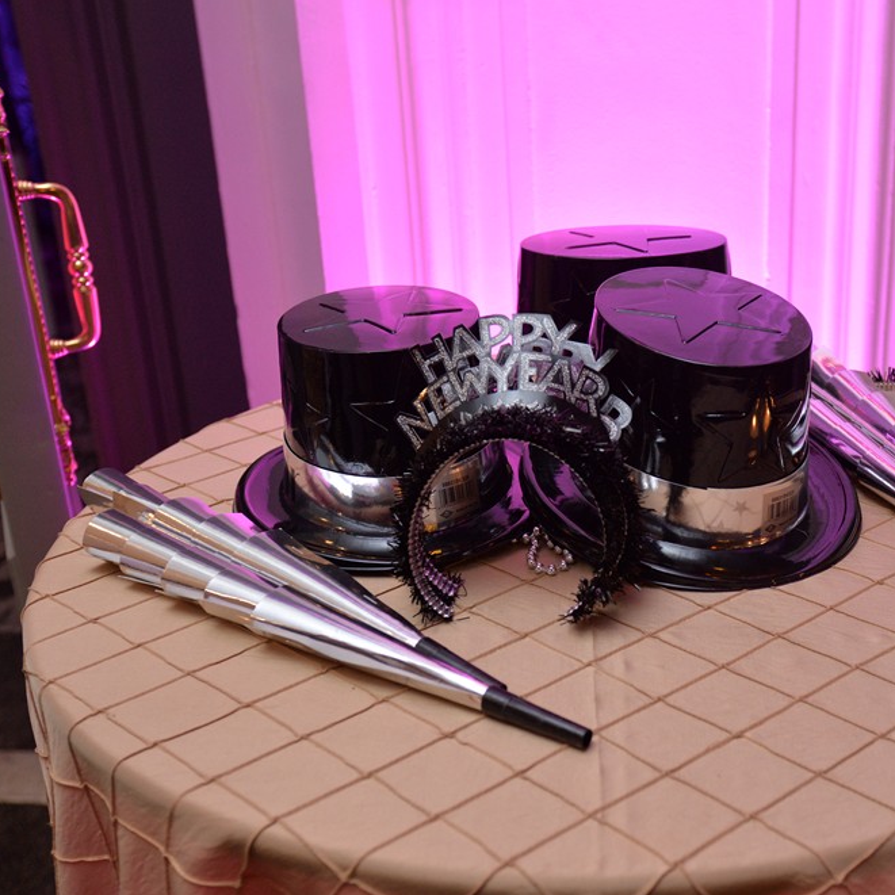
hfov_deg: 36.9
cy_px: 450
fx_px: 1316
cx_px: 646
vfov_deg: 37.6
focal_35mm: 45
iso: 2000
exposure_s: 1/80
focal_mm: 35
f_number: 4.5
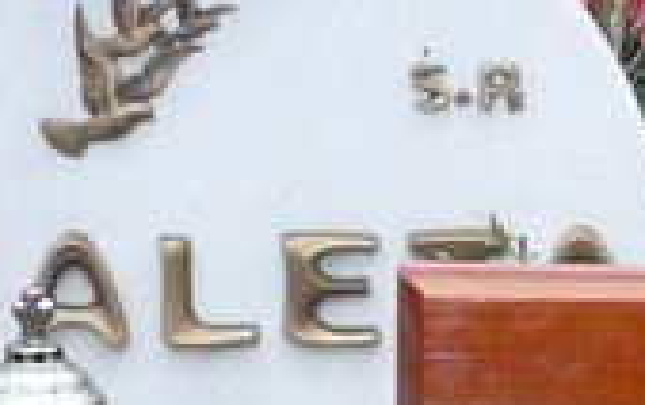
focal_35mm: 395
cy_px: 940
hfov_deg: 5.2
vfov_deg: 3.3
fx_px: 6950
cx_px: 1324
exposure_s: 1/160
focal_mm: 10.3
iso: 100
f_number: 4.1
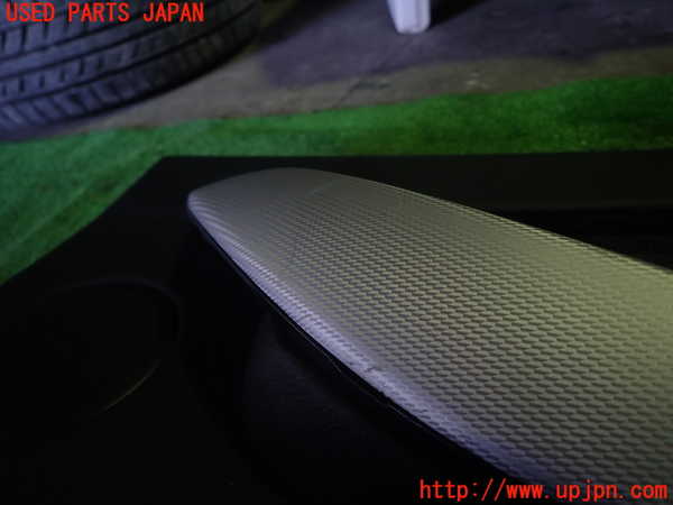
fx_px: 486
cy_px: 252
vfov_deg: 54.9
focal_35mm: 25
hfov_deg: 69.4
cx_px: 336
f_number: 2
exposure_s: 1/30
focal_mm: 4.5
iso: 200
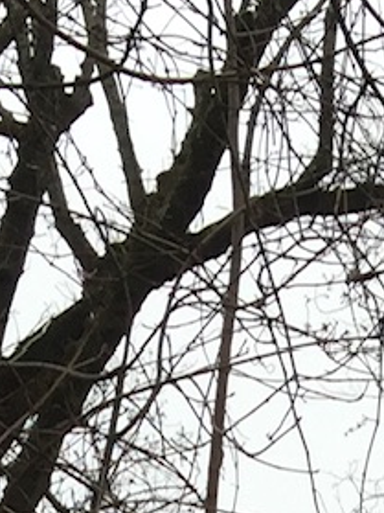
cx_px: 457
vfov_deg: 7.5
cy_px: 1796
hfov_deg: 6.9
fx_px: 3153
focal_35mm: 213
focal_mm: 4.15
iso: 32
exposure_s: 1/608
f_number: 2.2
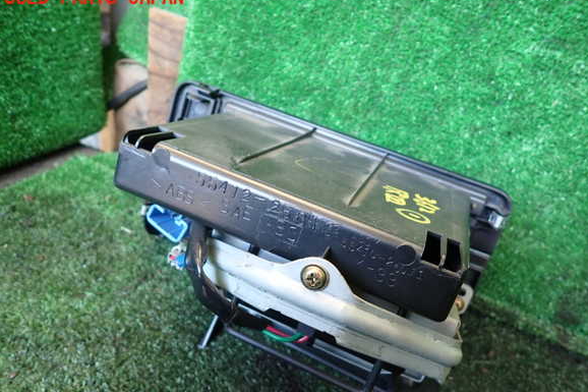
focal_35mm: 27
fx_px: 441
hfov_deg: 67.4
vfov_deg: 47.8
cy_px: 214
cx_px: 304
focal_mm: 4.5
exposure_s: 1/50
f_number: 2
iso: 200
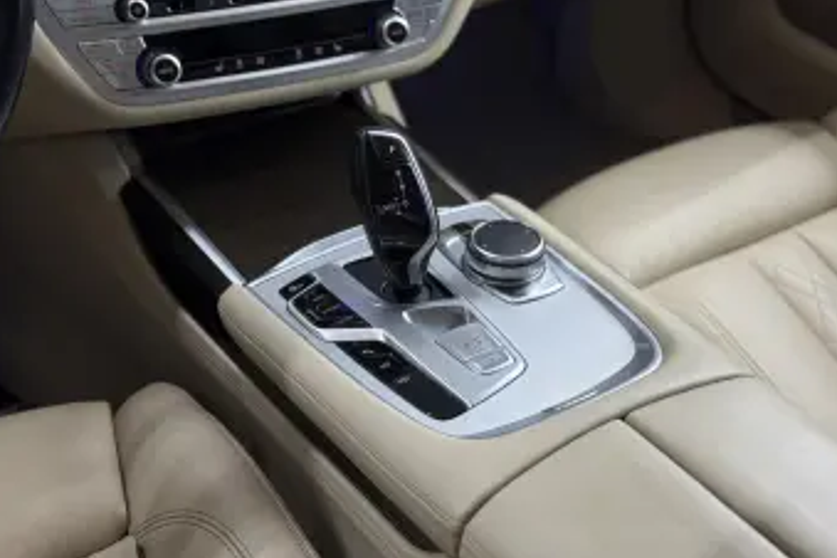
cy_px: 252
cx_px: 432
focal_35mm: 53
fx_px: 1232
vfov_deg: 25.5
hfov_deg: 37.5
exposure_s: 1/44
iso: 64
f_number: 1.78
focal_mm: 6.76
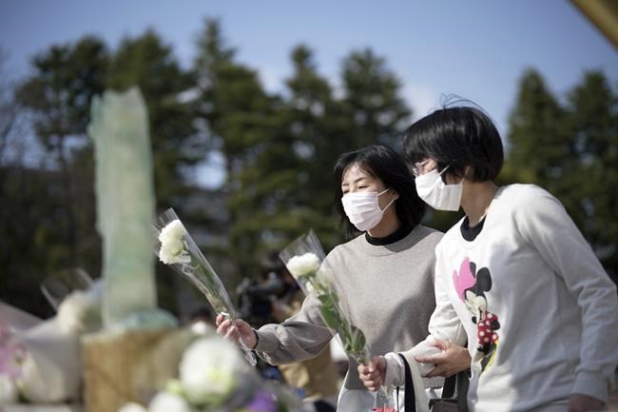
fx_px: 858
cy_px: 206
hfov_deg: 39.6
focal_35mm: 50
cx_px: 309
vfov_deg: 27.0
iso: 100
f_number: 1.4
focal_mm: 50
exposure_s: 1/8000
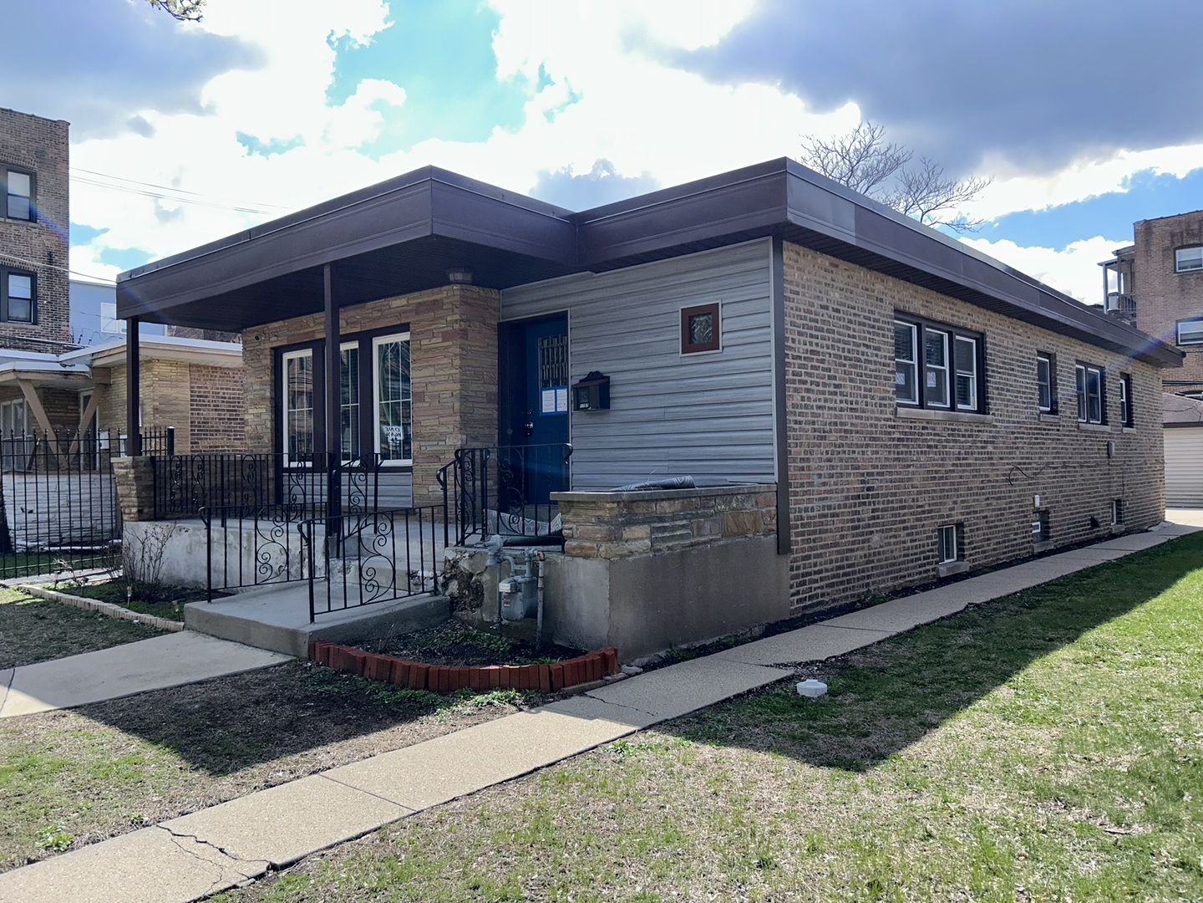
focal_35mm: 26
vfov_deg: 53.1
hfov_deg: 67.3
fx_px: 904
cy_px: 452
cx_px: 602
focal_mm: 5.7
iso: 40
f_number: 1.5
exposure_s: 1/4274
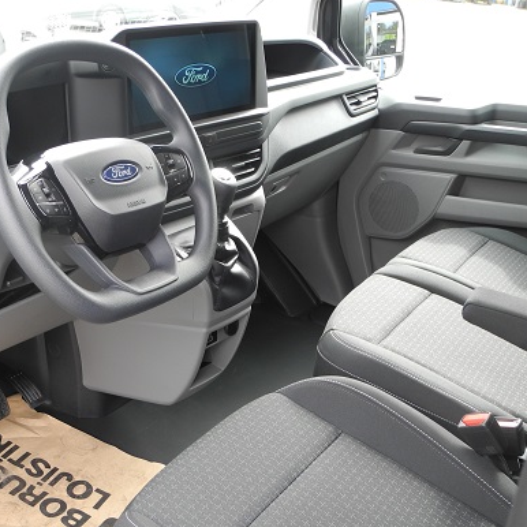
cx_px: 201
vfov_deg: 40.9
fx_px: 706
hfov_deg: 40.7
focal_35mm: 41
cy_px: 276
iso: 100
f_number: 2.8
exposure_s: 1/50
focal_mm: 6
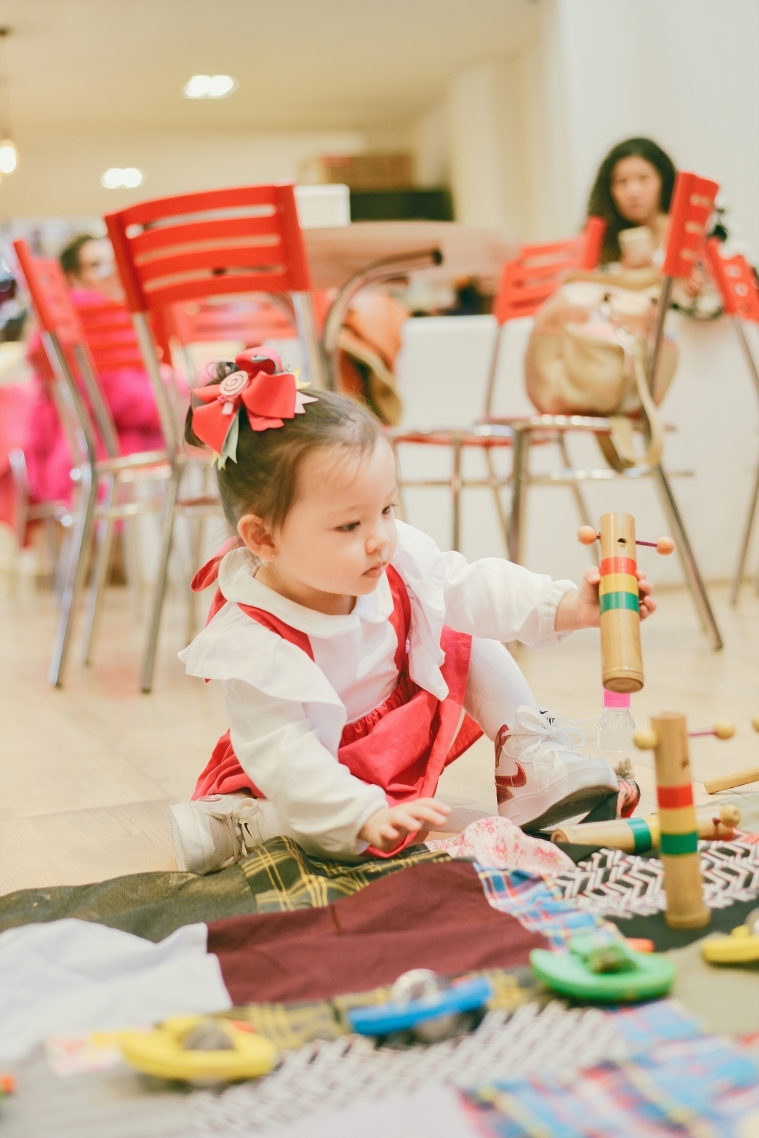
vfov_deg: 39.6
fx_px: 1580
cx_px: 380
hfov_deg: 27.0
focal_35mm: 50
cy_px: 569
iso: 400
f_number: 2.8
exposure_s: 1/160
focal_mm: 50
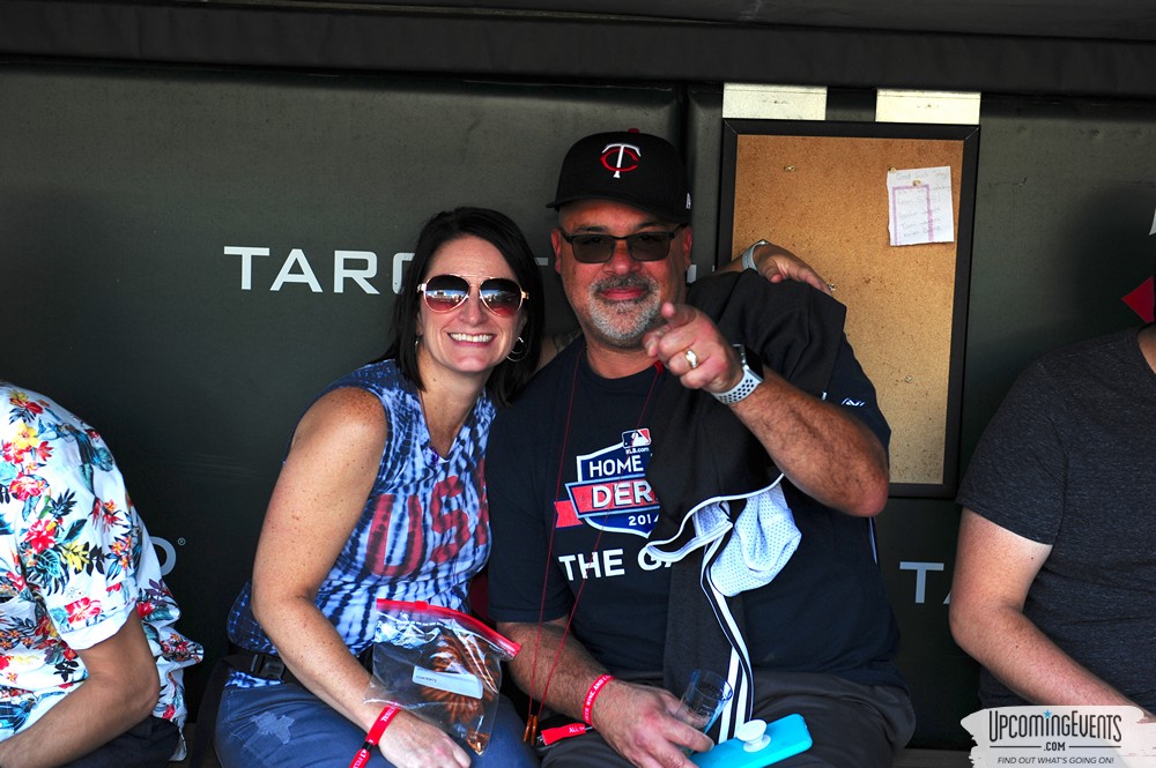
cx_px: 578
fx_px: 2246
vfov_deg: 19.4
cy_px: 384
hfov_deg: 28.9
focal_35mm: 70
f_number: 4
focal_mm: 70
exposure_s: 1/250
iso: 250
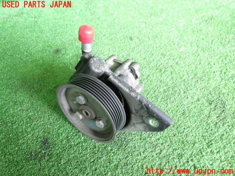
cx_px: 118
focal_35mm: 25
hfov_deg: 69.4
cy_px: 88
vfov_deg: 54.9
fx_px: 170
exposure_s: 1/40
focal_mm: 4.5
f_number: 2
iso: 200
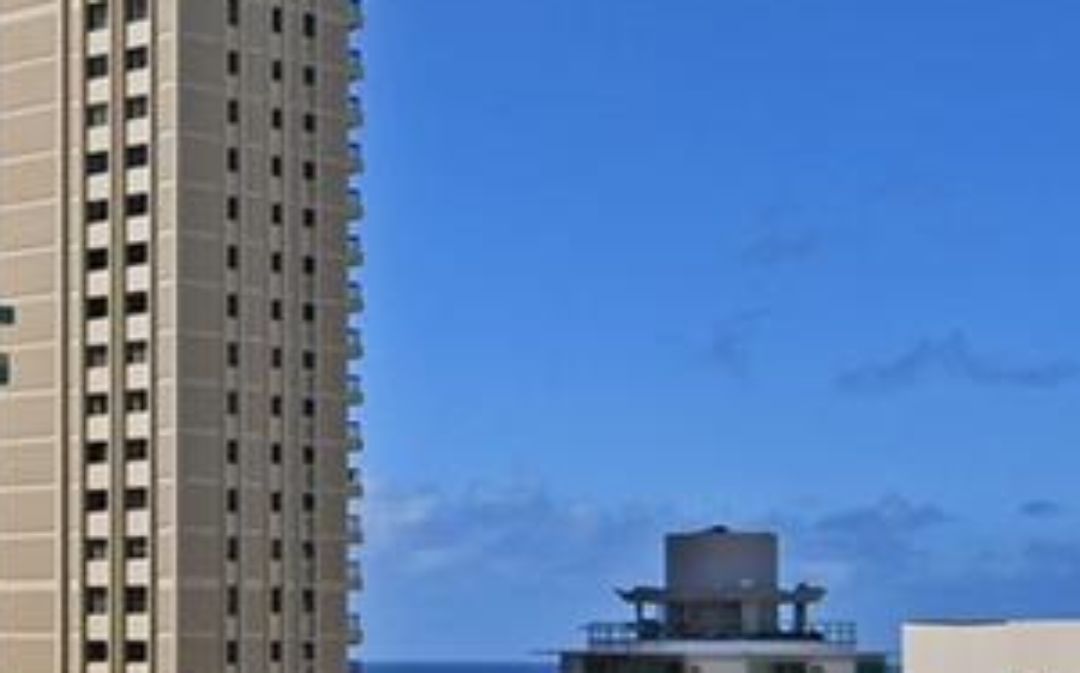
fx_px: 2559
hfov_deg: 23.3
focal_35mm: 87
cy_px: 453
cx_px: 137
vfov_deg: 15.0
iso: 100
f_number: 9
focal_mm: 11
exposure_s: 1/320
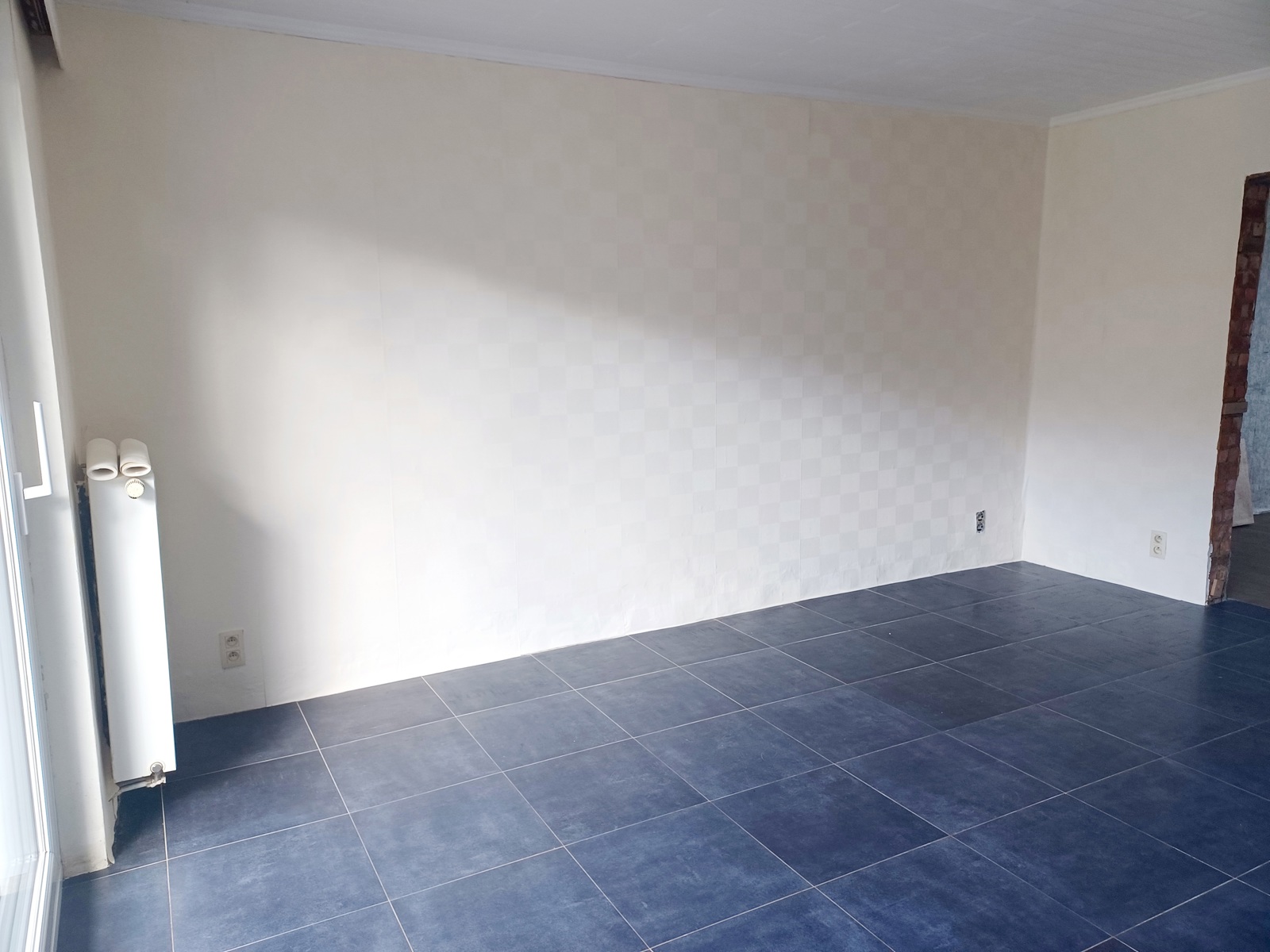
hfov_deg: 69.4
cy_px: 476
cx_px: 635
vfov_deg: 54.9
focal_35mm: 25
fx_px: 917
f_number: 1.8
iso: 160
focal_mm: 4.6
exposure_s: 1/50
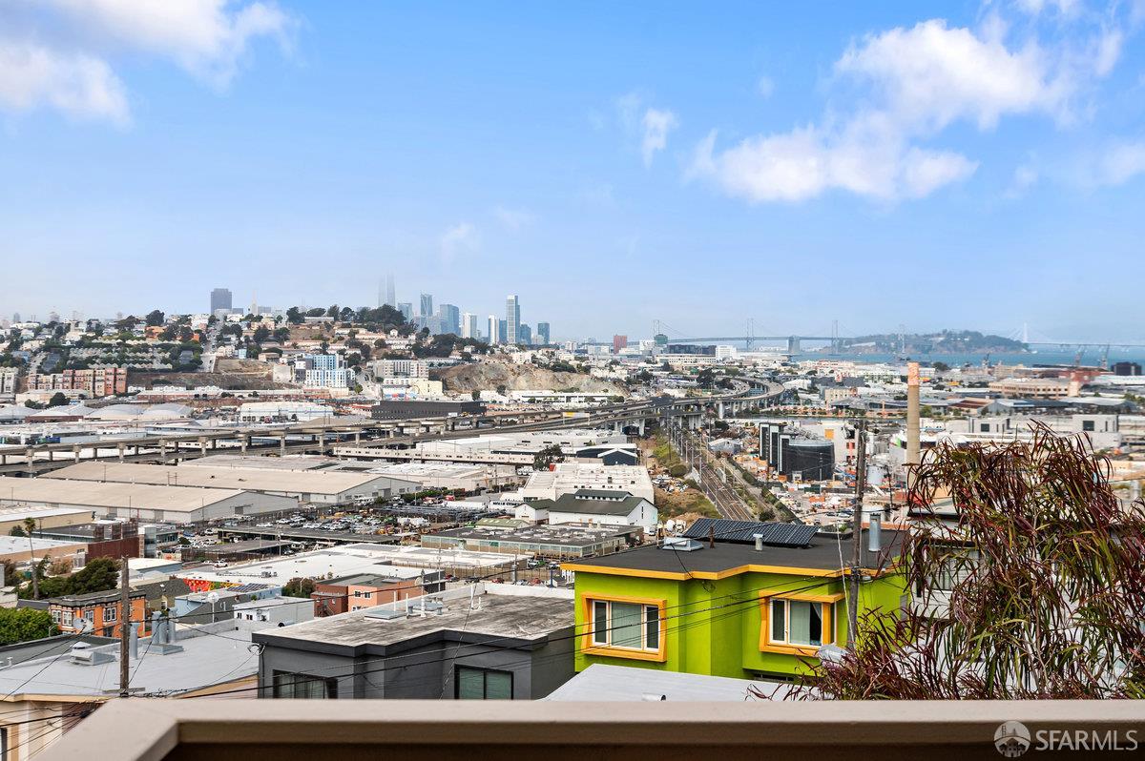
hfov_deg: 39.6
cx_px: 572
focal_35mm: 50
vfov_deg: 26.9
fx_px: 1589
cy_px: 380
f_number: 8
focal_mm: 50
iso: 800
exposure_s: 1/4000
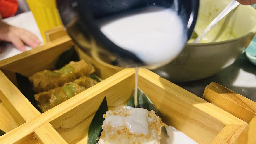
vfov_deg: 38.5
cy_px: 97
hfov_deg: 64.3
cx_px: 124
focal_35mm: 30
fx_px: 204
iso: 125
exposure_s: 1/60
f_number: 1.5
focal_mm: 5.7
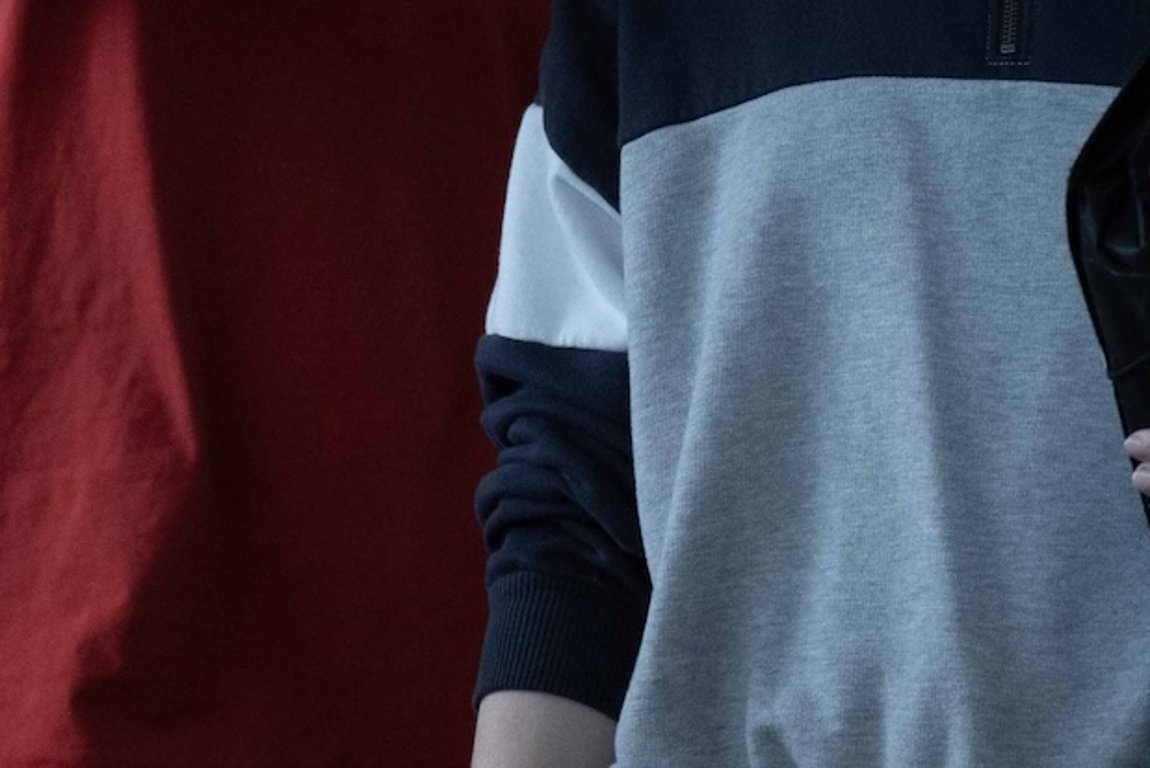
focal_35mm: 217
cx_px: 819
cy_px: -4
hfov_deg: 9.5
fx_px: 6933
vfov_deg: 6.3
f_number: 2.8
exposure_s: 1/500
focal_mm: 70
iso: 3200
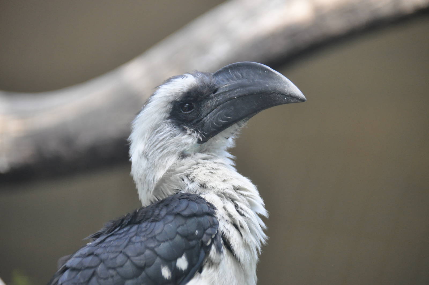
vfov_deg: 3.0
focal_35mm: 450
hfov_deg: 4.6
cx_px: 214
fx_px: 5356
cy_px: 142
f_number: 5.6
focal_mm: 300
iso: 1000
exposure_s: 1/160
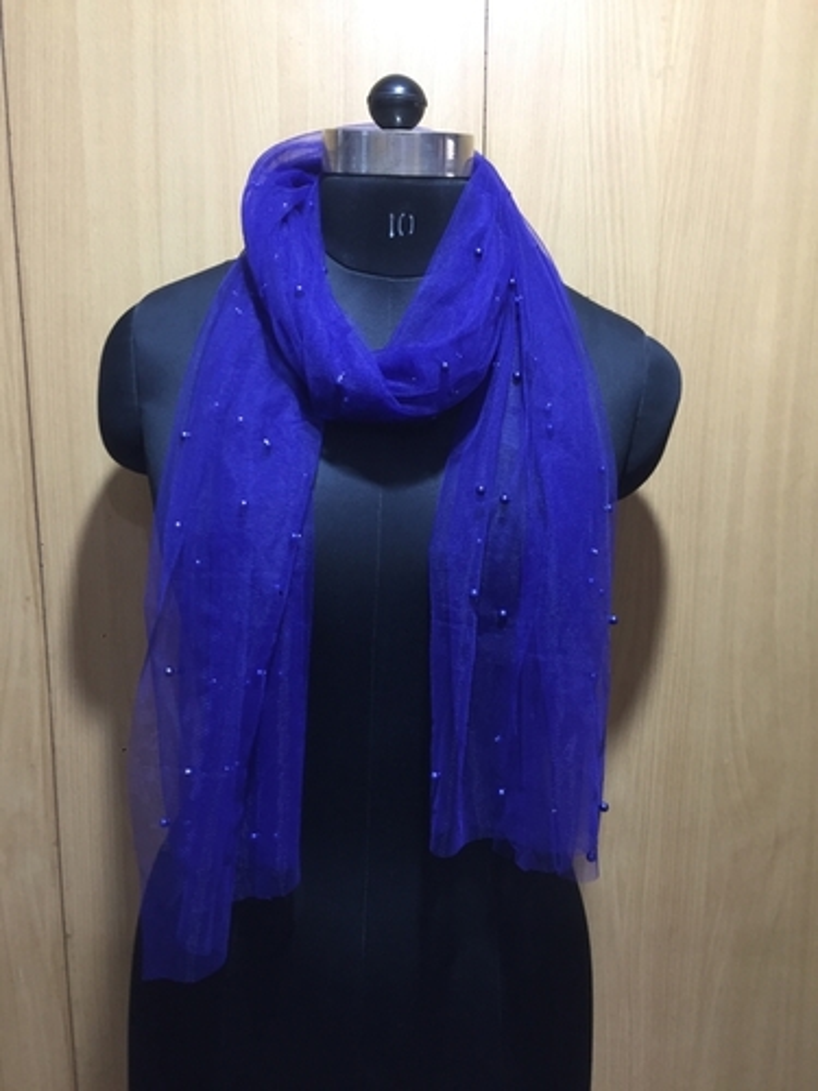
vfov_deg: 61.7
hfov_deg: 48.2
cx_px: 409
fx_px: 914
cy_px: 546
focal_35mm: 29
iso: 160
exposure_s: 1/33
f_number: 2.2
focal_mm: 4.15
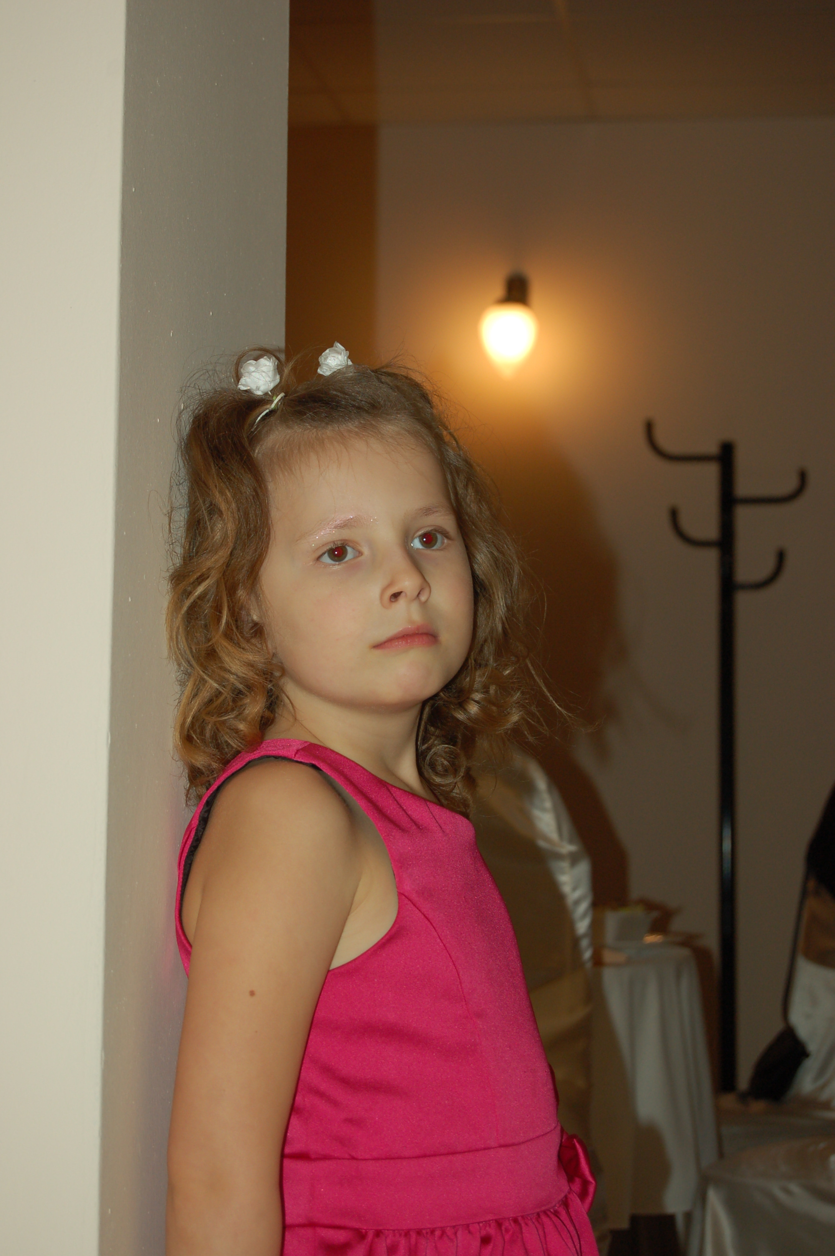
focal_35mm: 82
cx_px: 418
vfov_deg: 24.6
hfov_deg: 16.5
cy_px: 628
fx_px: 2875
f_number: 5.6
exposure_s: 1/60
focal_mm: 55
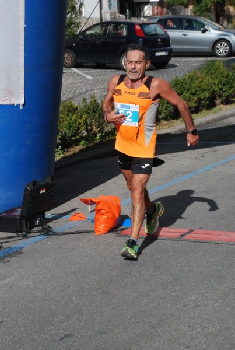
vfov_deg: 23.3
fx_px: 847
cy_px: 175
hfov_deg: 15.8
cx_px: 118
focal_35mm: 87
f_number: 8
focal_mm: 58
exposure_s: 1/2000
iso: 1000
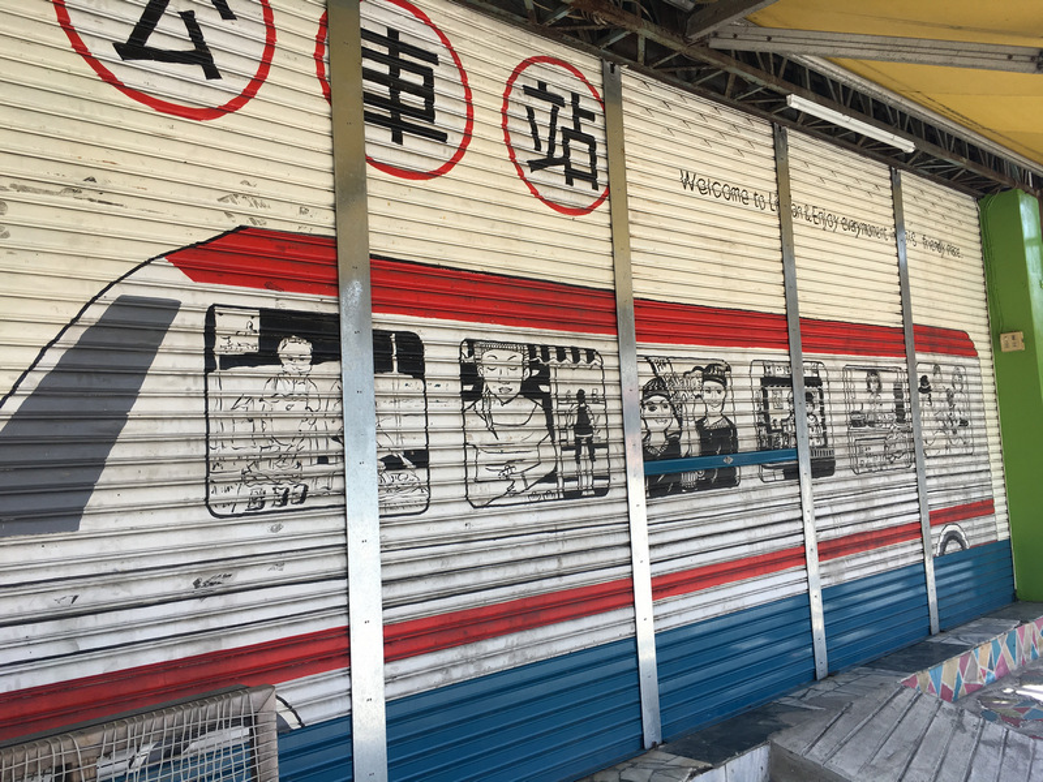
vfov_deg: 48.2
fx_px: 874
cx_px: 522
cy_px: 391
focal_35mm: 29
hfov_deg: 61.7
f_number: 2.2
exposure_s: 1/247
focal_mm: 4.15
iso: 25
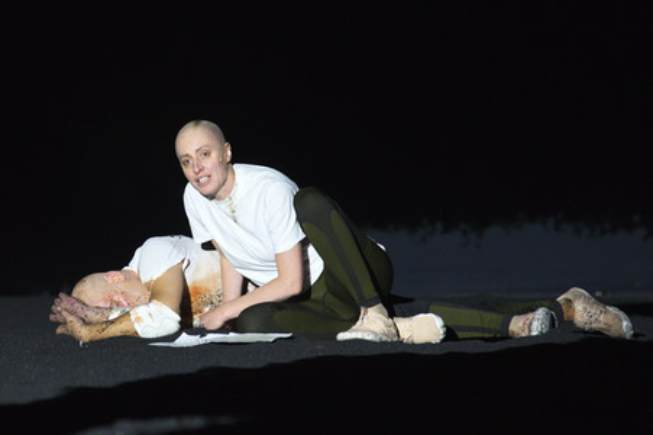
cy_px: 218
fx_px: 3625
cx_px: 326
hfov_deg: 10.3
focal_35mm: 200
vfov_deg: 6.9
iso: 1600
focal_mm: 200
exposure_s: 1/30
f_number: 5
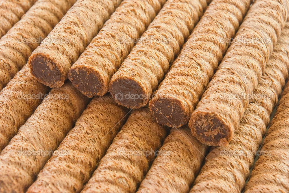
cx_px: 144
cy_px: 96
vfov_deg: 16.7
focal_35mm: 82
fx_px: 659
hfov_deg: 24.7
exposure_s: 6
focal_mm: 55
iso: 100
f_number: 19
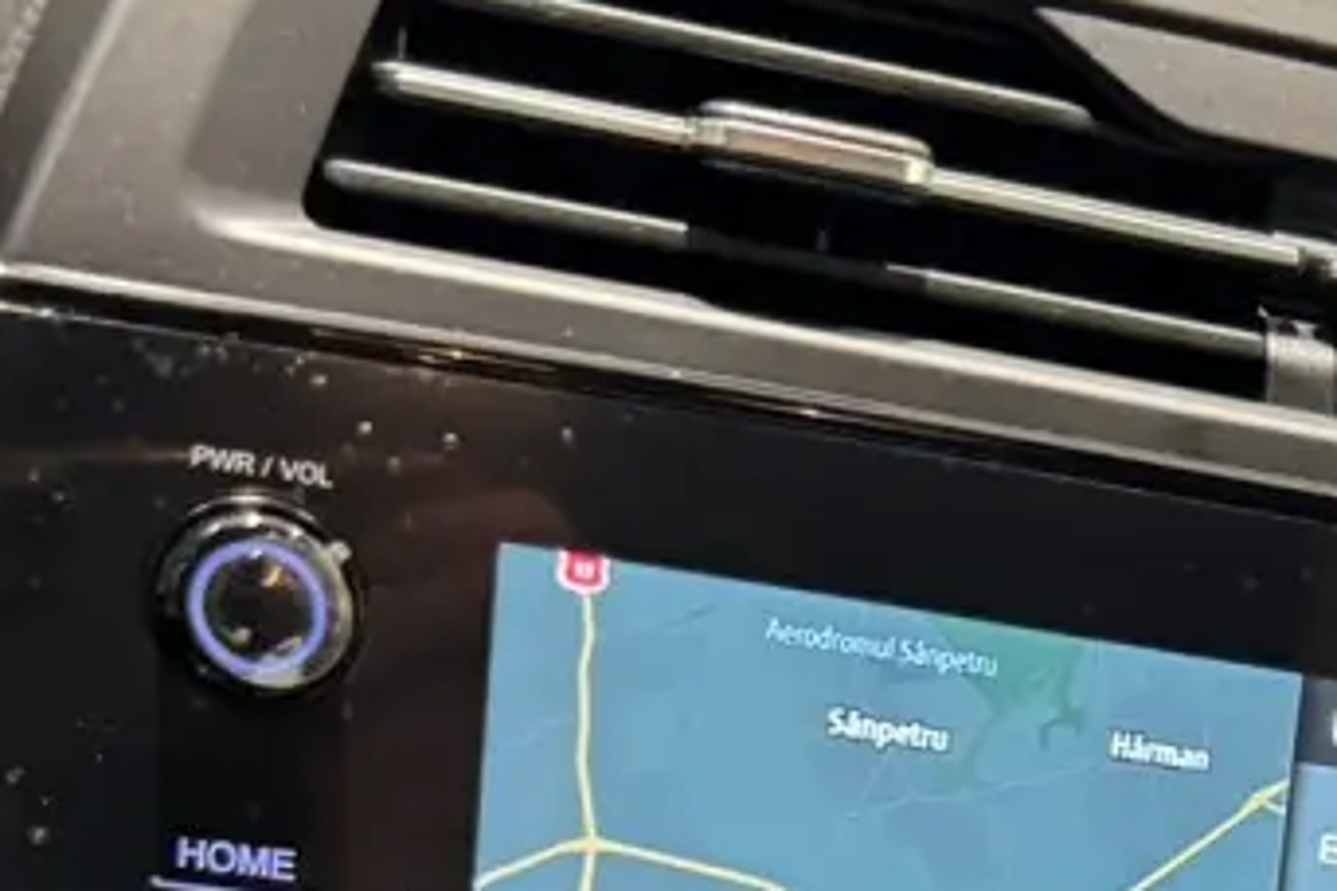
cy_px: 1747
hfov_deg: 18.4
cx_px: 1638
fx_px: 3899
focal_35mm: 105
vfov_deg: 11.8
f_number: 1.78
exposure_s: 1/60
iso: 800
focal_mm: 6.76
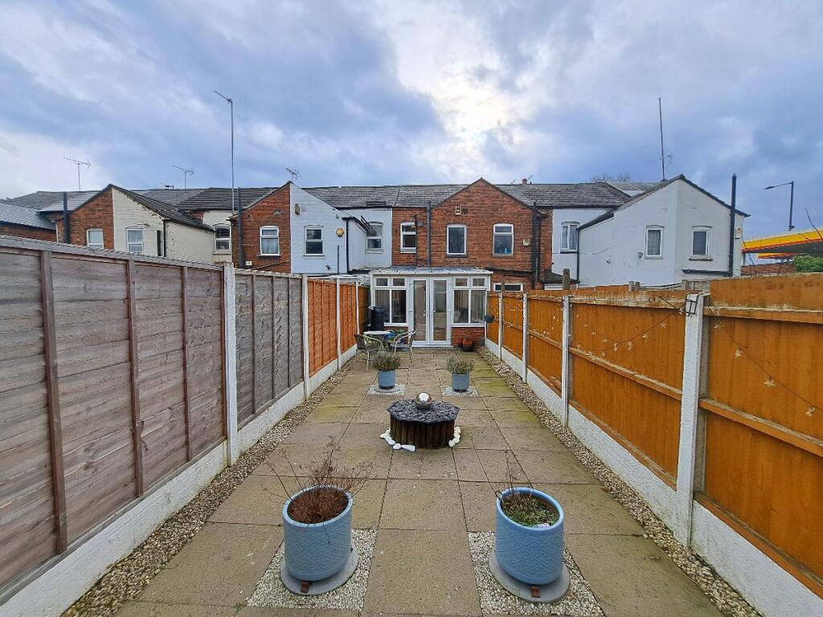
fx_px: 309
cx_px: 412
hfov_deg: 106.2
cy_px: 308
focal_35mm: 13
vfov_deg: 89.9
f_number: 2.2
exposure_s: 1/727
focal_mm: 1.74
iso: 50
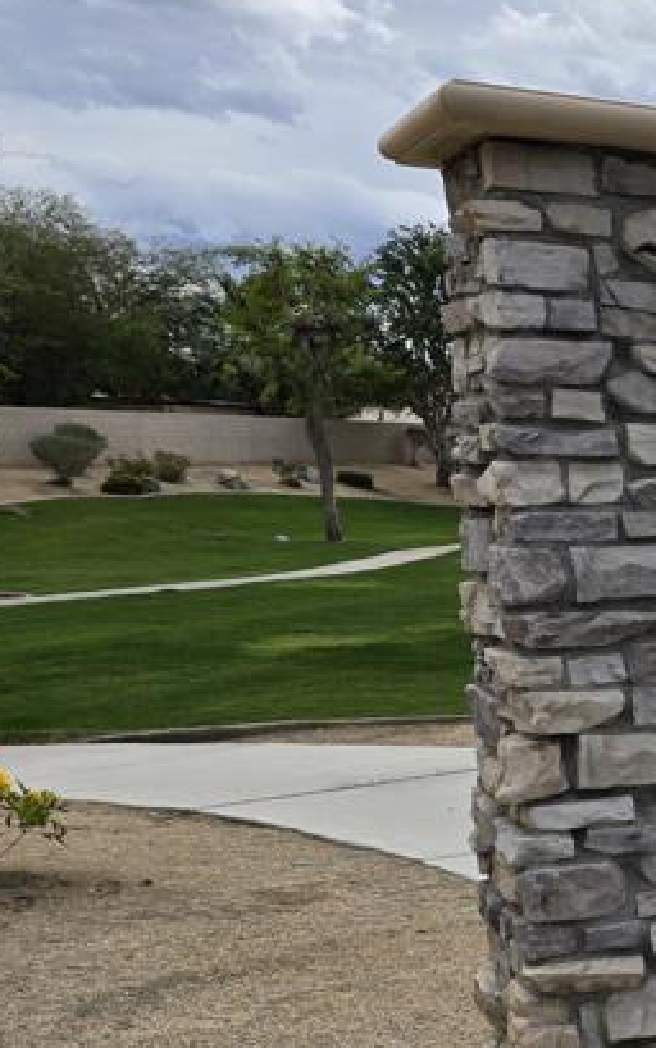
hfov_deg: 17.1
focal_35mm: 61
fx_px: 1743
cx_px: 1215
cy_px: 746
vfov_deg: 33.0
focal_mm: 6.3
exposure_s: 1/1252
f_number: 1.7
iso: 12
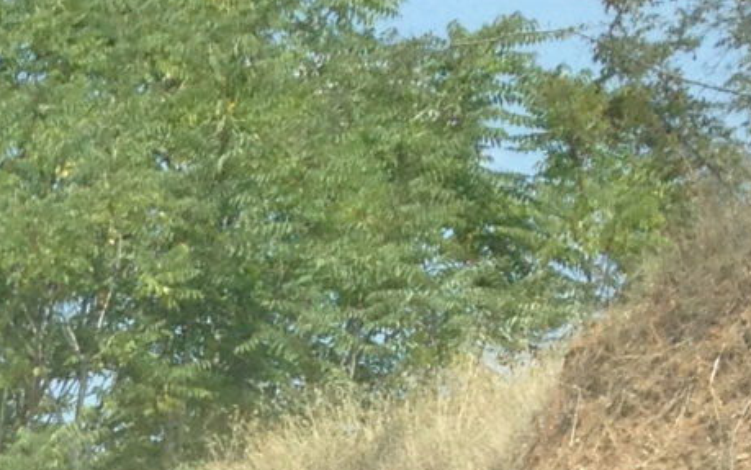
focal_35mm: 207
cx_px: -617
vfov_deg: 5.9
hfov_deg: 9.6
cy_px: 1425
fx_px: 4237
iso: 50
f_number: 2.4
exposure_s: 1/905
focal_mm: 4.28
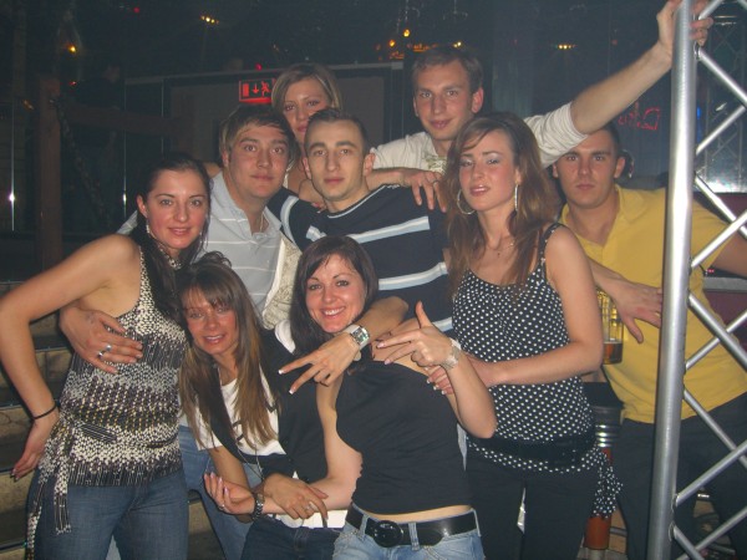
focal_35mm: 38
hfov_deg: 49.0
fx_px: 820
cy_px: 280
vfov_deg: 37.7
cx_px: 374
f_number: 2.8
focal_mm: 7.9
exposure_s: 1/60
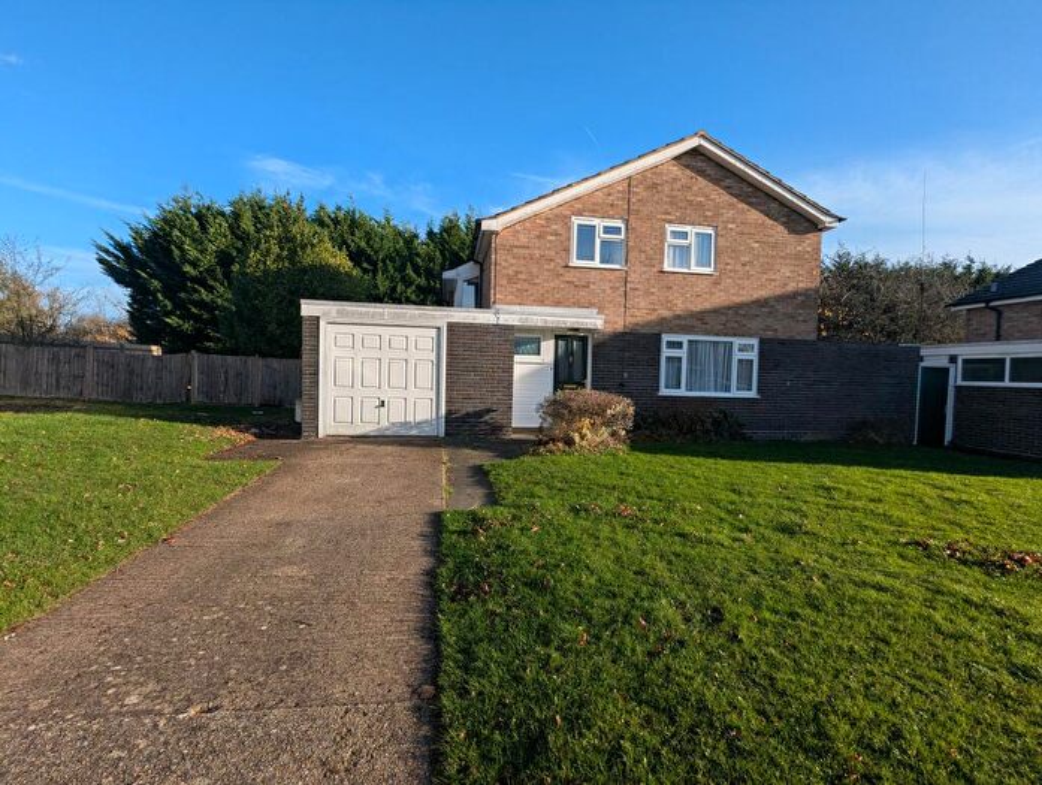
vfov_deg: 78.3
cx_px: 521
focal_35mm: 16
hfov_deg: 94.4
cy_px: 392
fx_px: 482
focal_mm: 2.35
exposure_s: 1/1068
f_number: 2.2
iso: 49
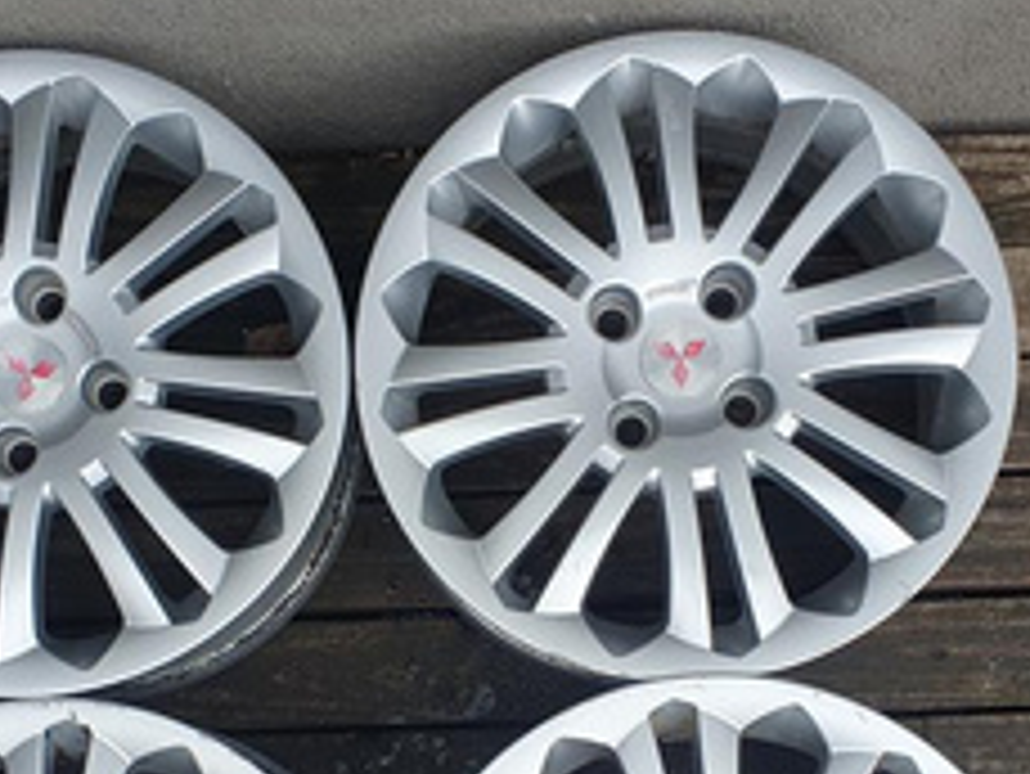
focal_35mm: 51
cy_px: 626
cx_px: 423
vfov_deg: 28.0
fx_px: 1518
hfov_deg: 37.4
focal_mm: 4.32
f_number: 2.4
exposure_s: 1/231
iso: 50
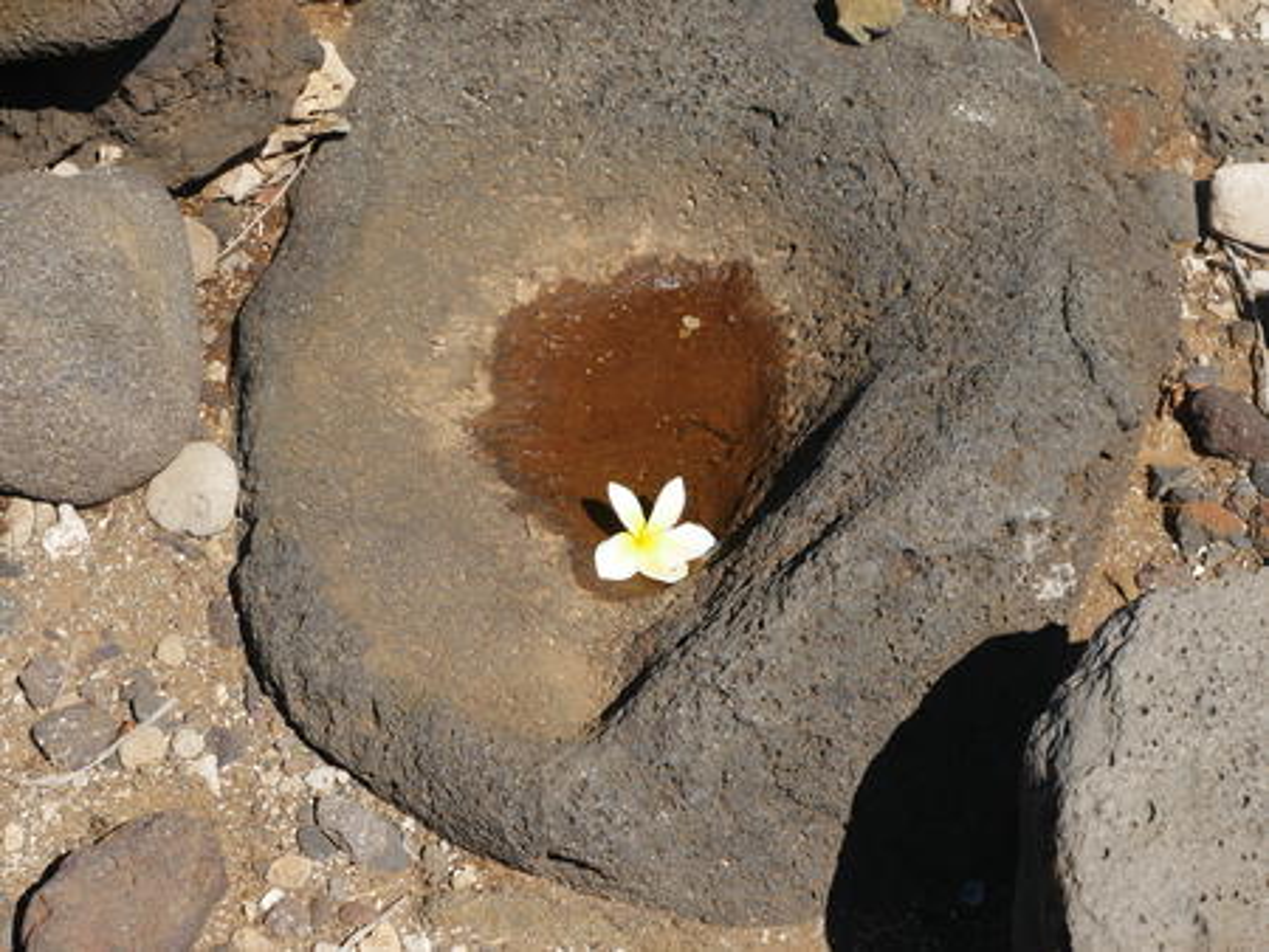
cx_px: 634
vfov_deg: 18.5
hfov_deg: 24.4
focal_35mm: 80
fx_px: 2934
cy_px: 476
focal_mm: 40
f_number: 5.6
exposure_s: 1/800
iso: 200
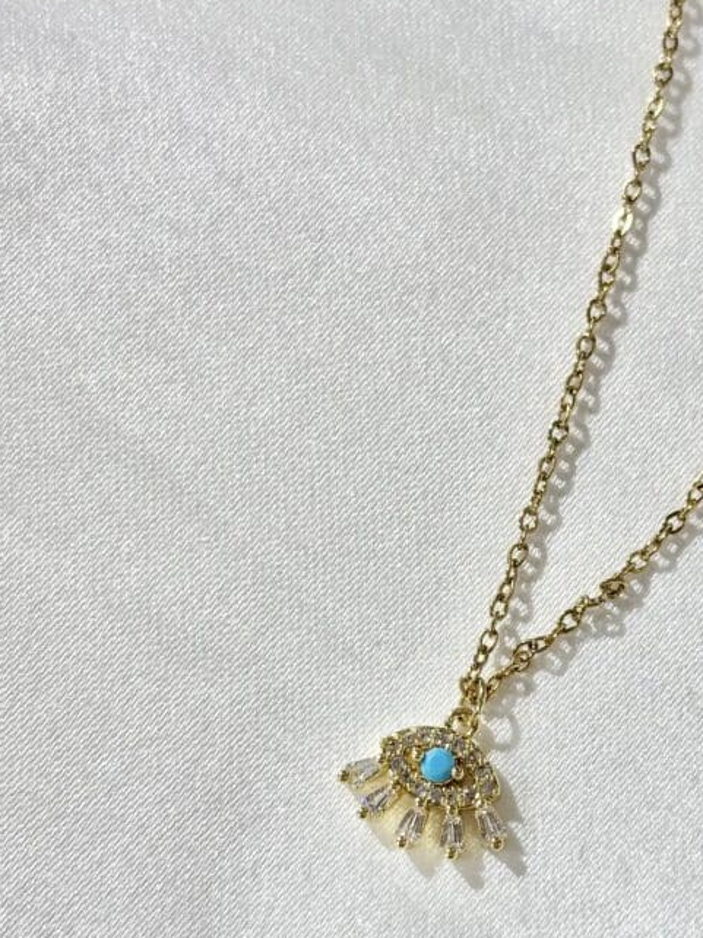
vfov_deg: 23.5
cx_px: 544
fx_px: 2249
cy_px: 619
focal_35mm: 83
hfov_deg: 17.6
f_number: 1.6
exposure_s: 1/330
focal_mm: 5.96
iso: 32
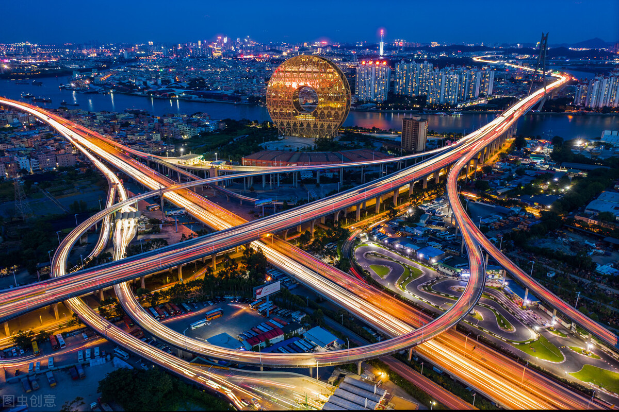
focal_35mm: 28
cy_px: 206
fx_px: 481
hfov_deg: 65.5
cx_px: 310
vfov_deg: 46.4
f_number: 2.8
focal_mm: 10.26
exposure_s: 1
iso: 100
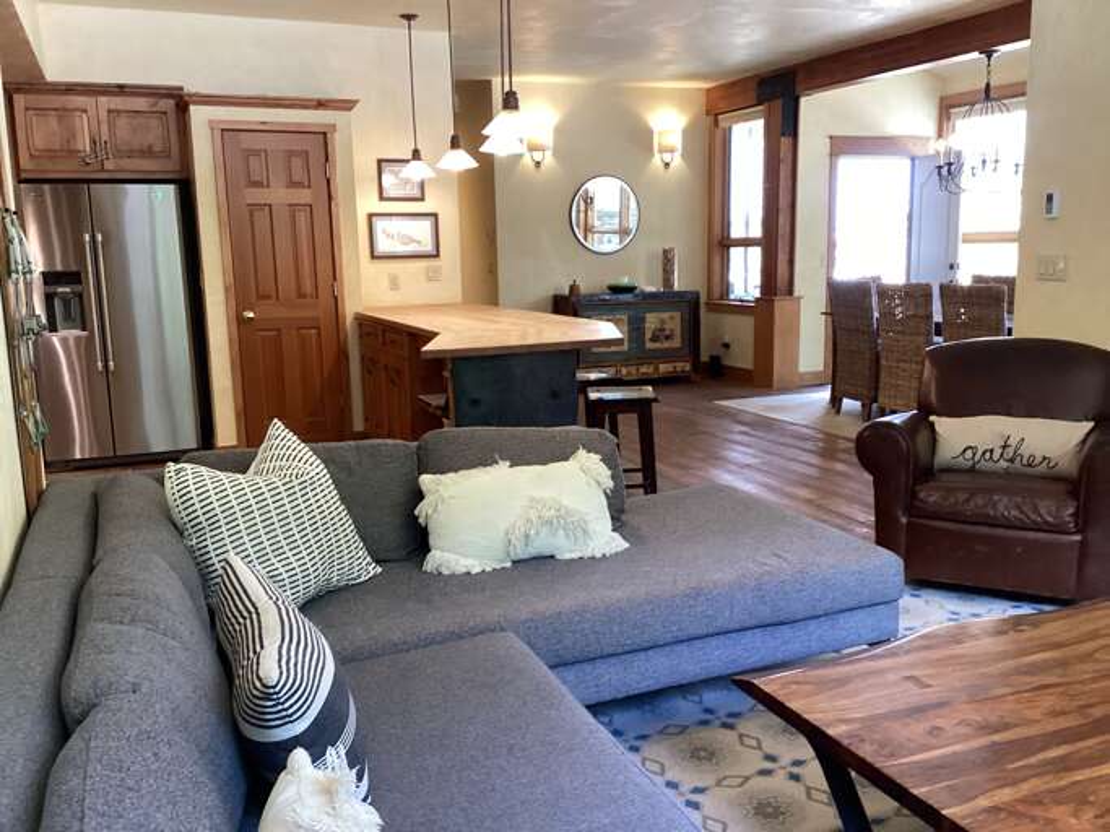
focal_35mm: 31
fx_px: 994
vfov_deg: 45.4
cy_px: 416
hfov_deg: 58.4
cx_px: 555
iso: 160
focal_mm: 3.3
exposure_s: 1/60
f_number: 2.4
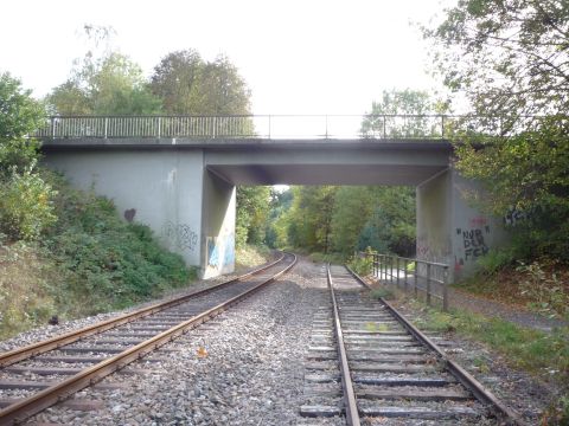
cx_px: 284
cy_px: 213
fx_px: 526
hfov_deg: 56.8
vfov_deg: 44.2
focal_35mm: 32
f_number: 4
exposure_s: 1/100
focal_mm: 5.2
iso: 100
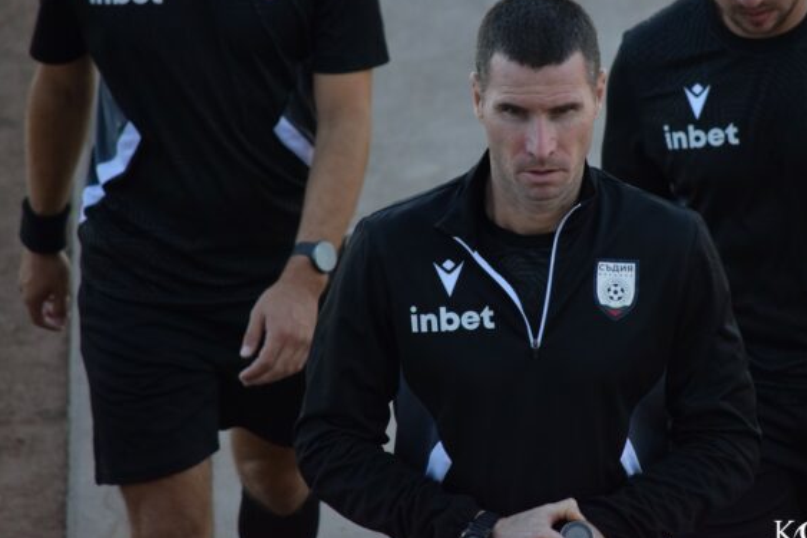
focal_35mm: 519
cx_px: 496
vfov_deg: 2.6
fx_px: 11630
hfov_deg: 4.0
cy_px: 222
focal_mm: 280
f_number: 5.6
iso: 800
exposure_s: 1/1000
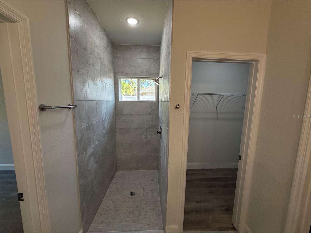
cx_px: 156
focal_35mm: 14
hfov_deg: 102.1
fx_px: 126
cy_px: 116
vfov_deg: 85.7
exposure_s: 1/120
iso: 100
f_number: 2.2
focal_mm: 2.22
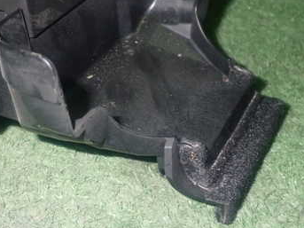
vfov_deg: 23.2
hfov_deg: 29.7
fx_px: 553
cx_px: 41
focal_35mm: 63
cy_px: 83
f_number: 7.1
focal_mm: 6.37
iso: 800
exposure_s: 1/40
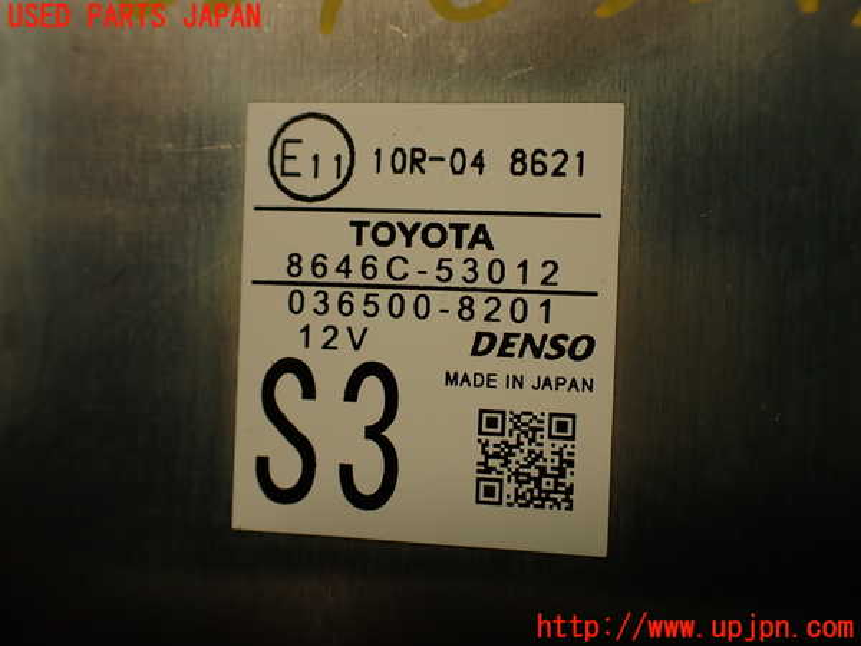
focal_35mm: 32
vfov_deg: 44.2
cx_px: 430
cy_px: 323
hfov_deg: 56.8
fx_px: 796
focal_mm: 5.79
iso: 200
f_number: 2.4
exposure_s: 1/60
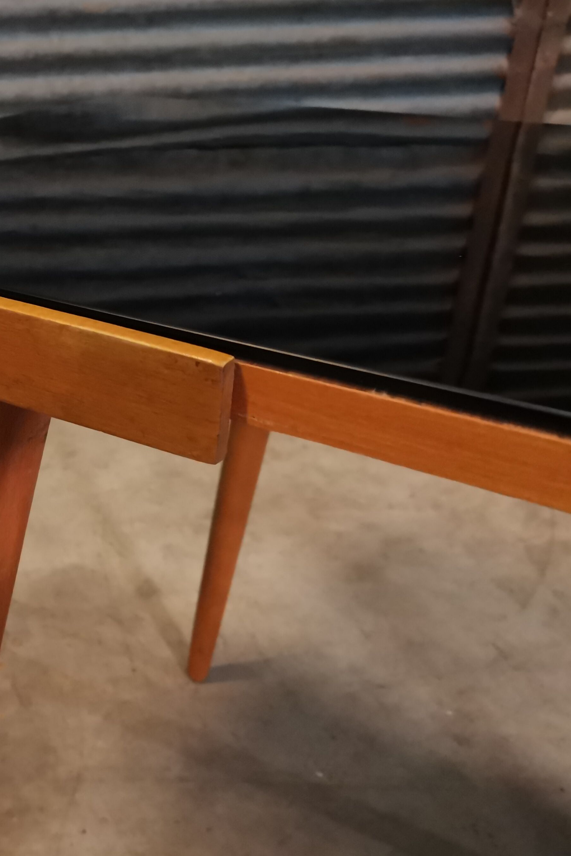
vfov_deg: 50.7
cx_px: -1
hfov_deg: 32.3
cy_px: 424
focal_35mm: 38
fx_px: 904
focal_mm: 5.58
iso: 1250
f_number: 1.8
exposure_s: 1/25
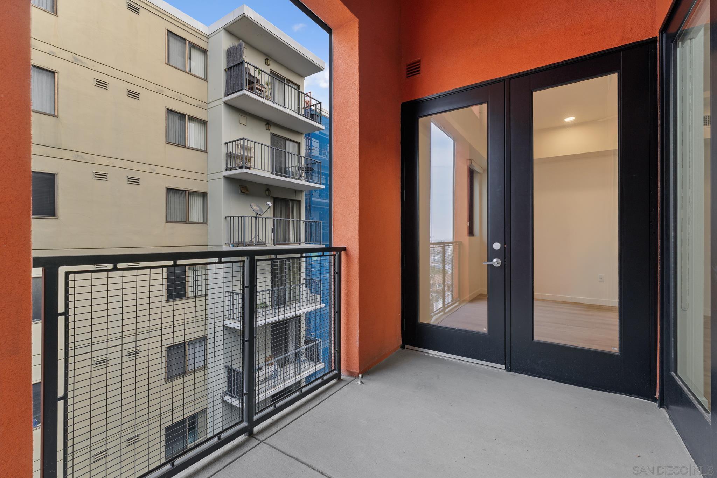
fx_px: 313
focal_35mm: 16
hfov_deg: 97.8
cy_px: 239
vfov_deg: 74.8
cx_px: 358
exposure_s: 1/30
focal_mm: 15.7
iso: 125
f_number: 8
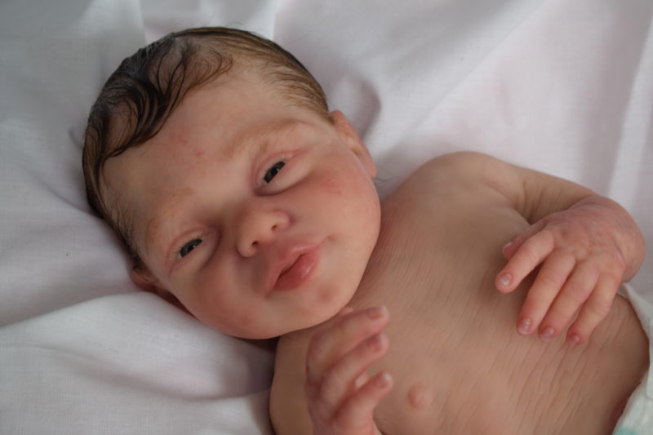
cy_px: 218
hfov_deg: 24.6
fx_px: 1496
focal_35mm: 82
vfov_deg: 16.5
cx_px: 326
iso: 125
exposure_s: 1/40
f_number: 5.6
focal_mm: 55
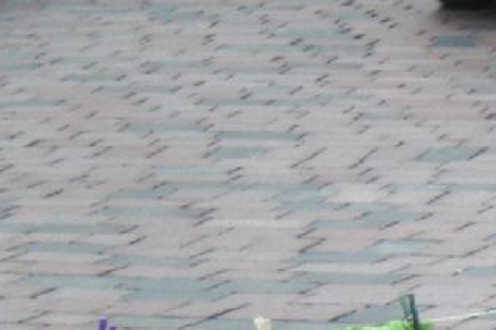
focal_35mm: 382
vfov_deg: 3.6
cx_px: 764
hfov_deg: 5.3
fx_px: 5263
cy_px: 408
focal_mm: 18.9
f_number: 5.9
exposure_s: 1/125
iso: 200
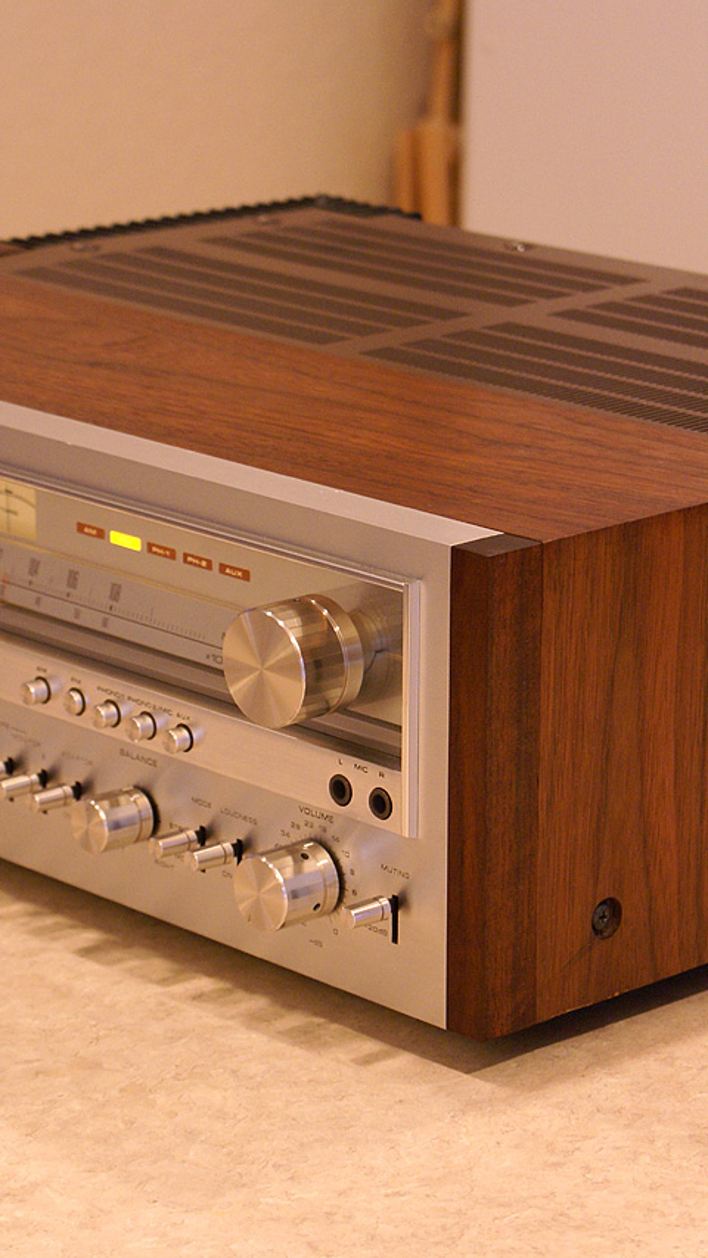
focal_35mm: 118
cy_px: 628
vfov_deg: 18.2
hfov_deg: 10.3
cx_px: 389
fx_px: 3937
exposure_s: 1/13
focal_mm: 50
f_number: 5.6
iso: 400
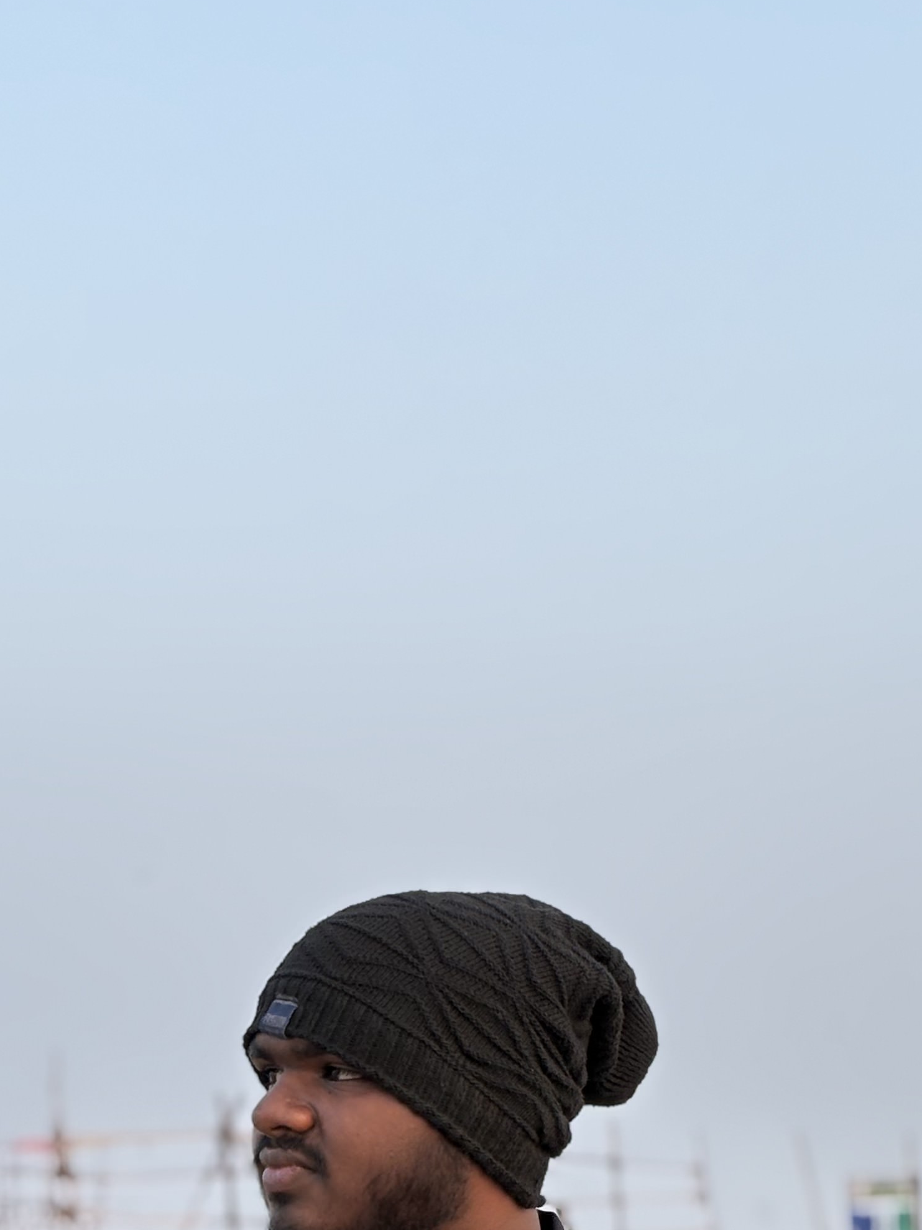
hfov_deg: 14.0
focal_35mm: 106
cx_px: 372
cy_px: 1116
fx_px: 3765
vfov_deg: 18.2
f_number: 1.6
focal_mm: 5.96
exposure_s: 1/303
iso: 40
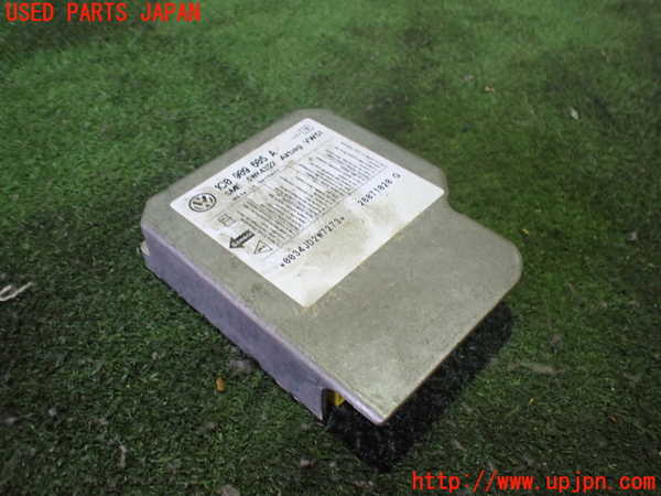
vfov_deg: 46.8
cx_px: 330
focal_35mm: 30
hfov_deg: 60.0
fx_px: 573
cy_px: 248
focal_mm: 5.4
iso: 800
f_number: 2.3
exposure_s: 1/50
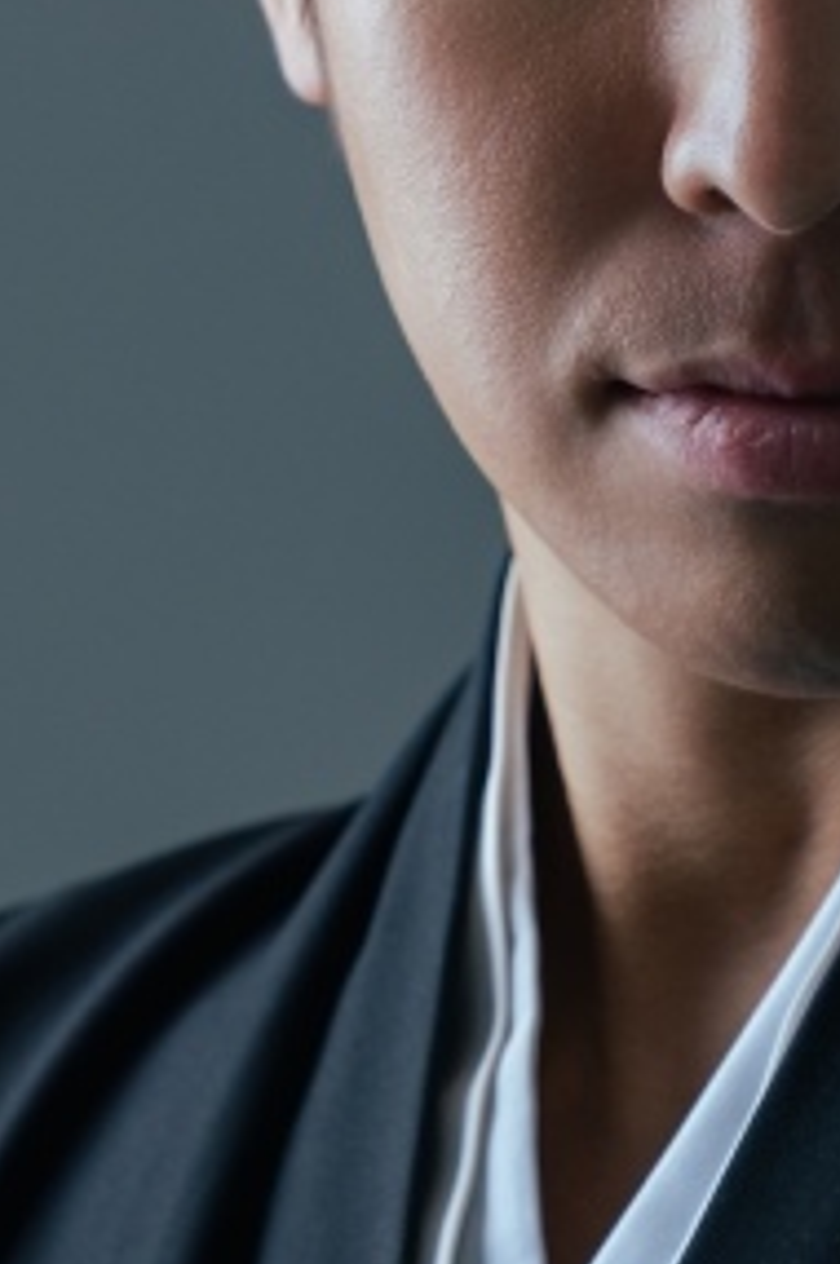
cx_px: 230
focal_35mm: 294
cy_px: 946
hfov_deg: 4.7
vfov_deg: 7.0
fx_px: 10314
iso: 200
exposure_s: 1/125
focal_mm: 70
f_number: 4
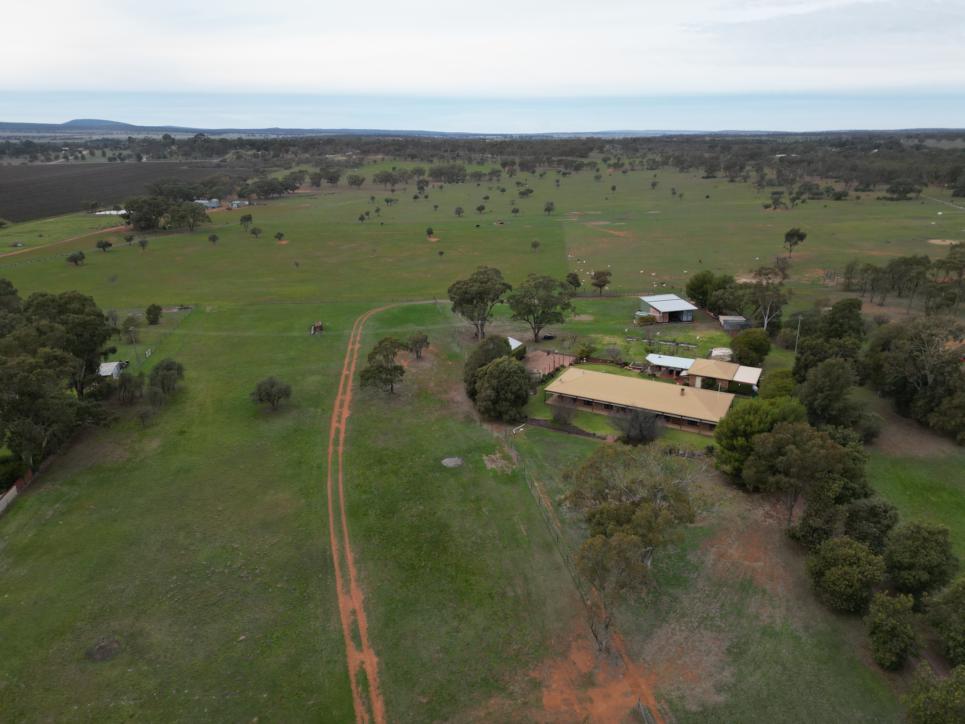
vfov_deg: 56.8
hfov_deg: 71.6
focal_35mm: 24
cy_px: 362
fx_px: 669
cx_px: 482
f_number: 1.7
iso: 140
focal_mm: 6.72
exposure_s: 1/2000
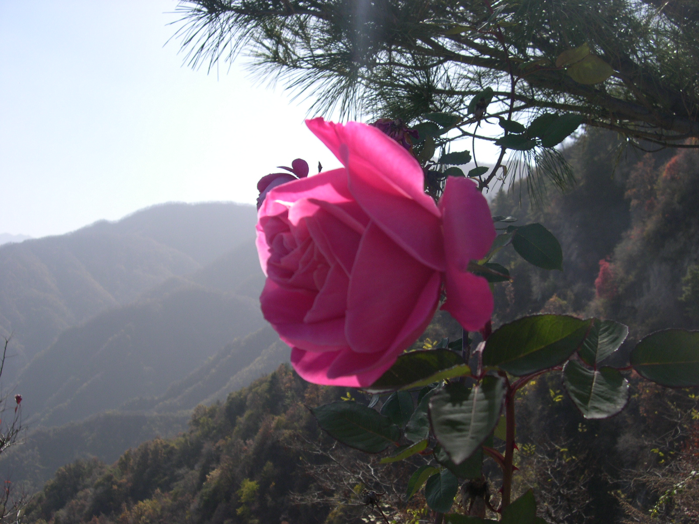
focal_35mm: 38
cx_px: 350
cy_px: 262
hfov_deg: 49.0
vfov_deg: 37.7
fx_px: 767
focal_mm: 8
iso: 100
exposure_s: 1/181
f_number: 7.6
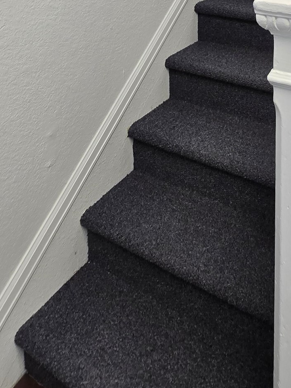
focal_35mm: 32
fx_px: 359
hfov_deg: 41.7
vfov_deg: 42.4
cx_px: 245
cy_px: -54
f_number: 2.2
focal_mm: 2.2
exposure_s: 1/60
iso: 125
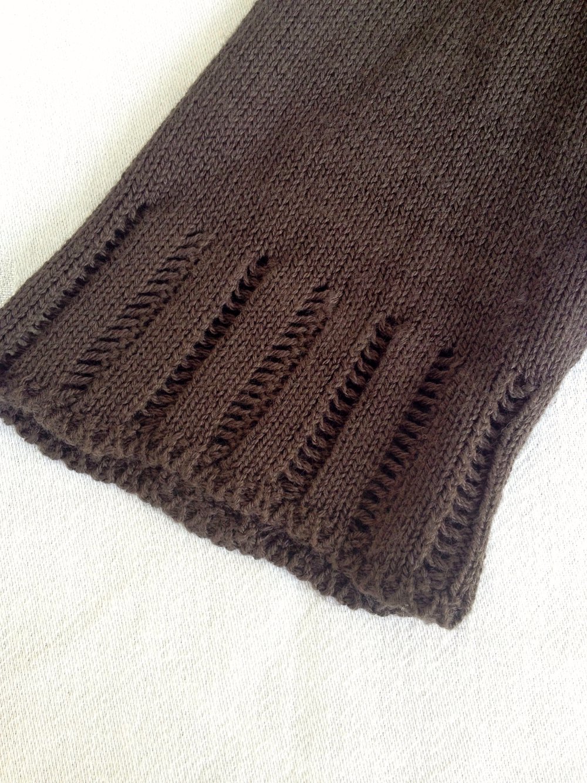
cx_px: 294
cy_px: 392
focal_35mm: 35
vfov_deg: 52.6
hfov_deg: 40.7
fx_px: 791
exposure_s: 1/60
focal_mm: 4.28
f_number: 2.4
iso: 50
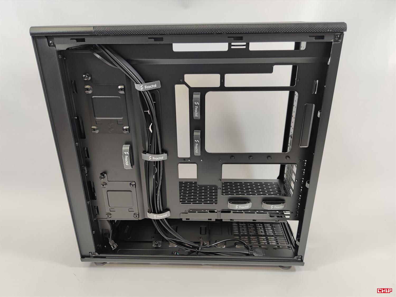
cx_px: 198
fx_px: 286
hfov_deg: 69.4
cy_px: 148
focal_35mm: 25
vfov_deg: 54.9
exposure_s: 1/100
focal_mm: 6.78
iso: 64
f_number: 1.85
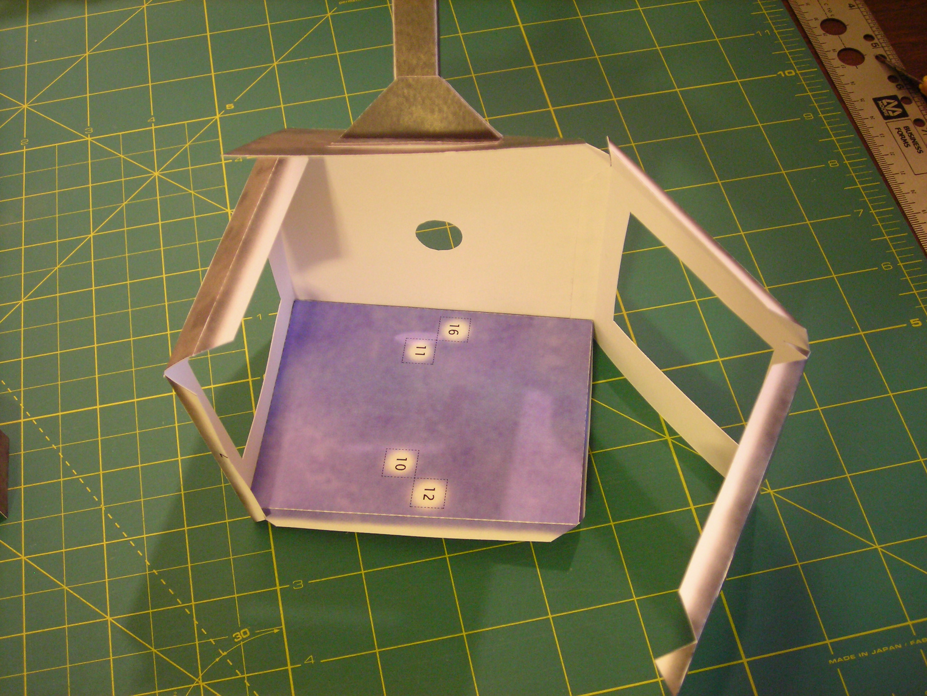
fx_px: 1259
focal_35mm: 47
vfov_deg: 30.9
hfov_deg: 40.4
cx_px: 464
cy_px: 348
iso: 200
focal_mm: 7.8
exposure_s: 1/2
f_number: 3.4
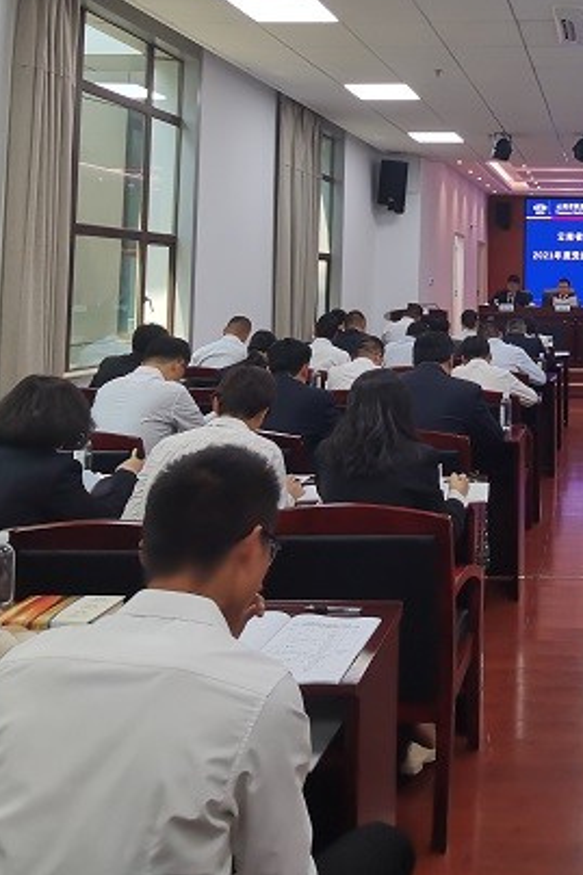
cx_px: 607
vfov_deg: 52.6
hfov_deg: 33.9
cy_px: 243
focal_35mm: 35
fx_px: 851
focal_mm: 2.2
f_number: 2.2
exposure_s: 1/50
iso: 125
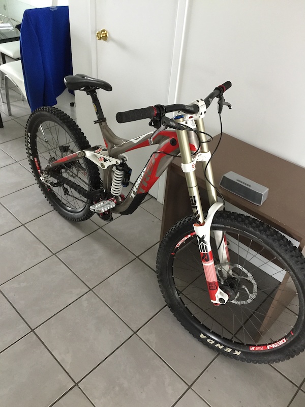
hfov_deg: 48.2
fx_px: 341
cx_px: 152
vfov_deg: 61.7
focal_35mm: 29
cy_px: 204
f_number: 2.2
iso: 100
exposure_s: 1/10
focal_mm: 4.15
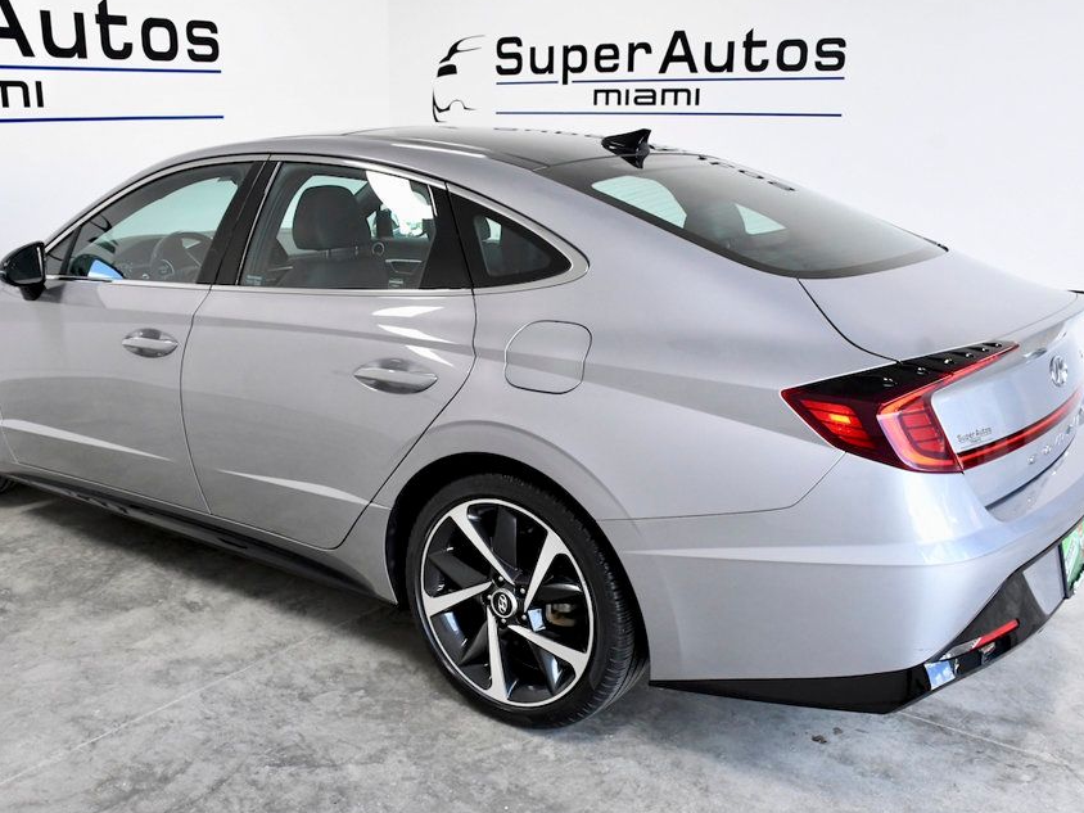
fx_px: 1096
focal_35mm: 35
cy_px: 421
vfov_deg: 40.7
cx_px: 492
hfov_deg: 52.5
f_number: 9
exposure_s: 1/320
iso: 2500
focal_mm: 20
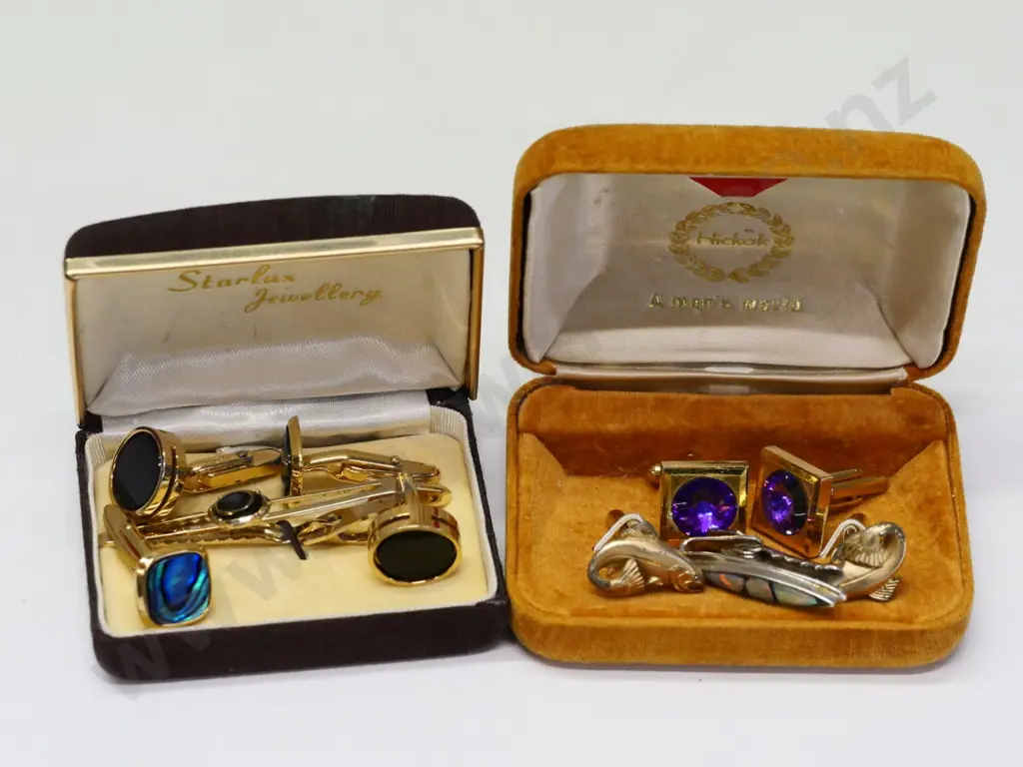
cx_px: 512
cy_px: 384
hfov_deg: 16.4
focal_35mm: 120
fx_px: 3546
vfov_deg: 12.3
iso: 3200
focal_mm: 60
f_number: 5.6
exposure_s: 1/200
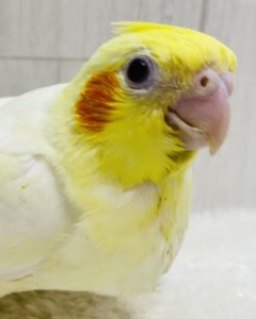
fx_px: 492
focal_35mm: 52
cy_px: 108
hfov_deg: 28.7
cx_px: 64
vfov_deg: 35.7
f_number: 1.8
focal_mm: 4.25
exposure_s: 1/100
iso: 50
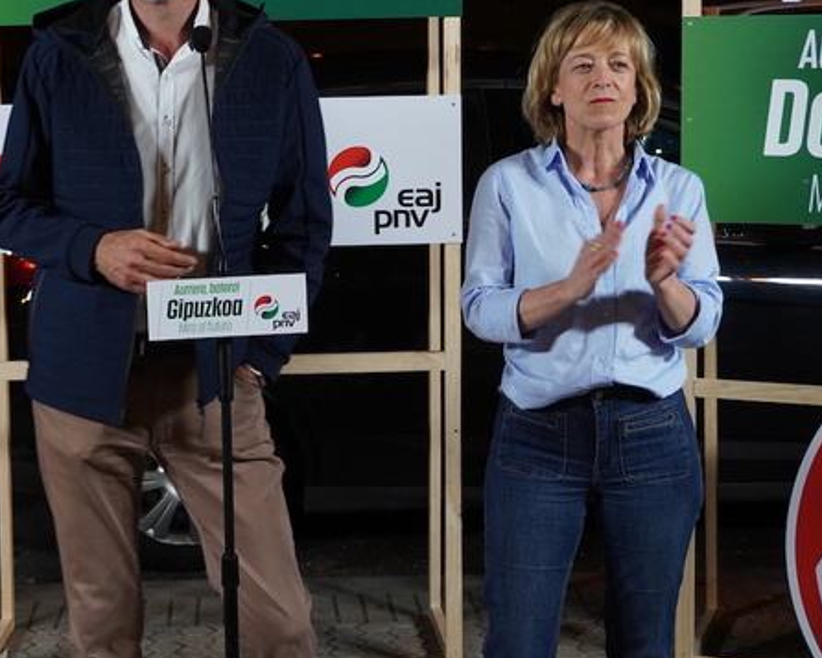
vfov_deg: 18.1
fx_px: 2063
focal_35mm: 85
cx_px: 227
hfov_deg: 22.4
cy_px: 225
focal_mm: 37
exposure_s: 1/60
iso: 1000
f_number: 5.6
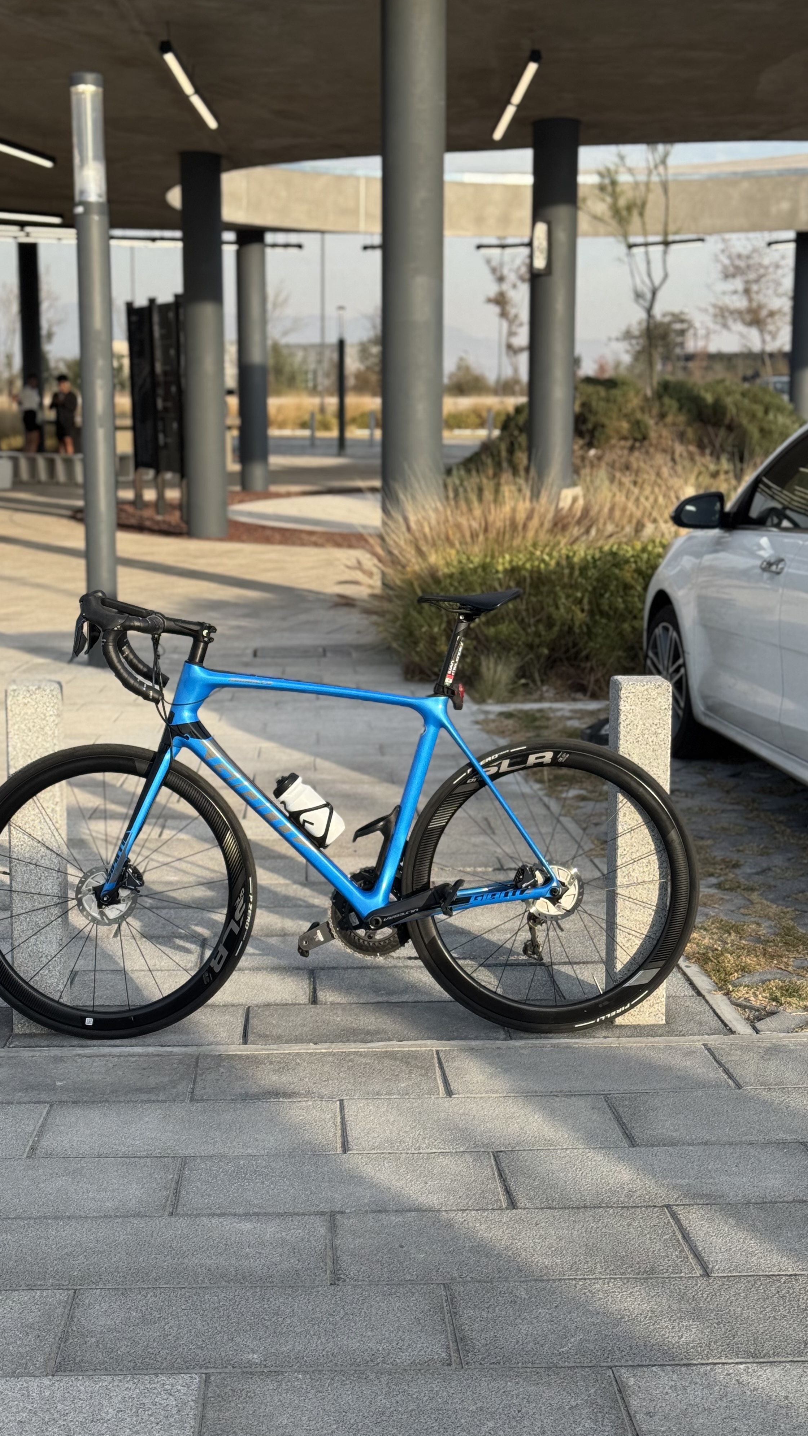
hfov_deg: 22.6
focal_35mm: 53
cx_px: 338
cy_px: 718
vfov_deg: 39.2
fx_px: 2018
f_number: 1.78
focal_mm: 6.76
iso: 64
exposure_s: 1/1597
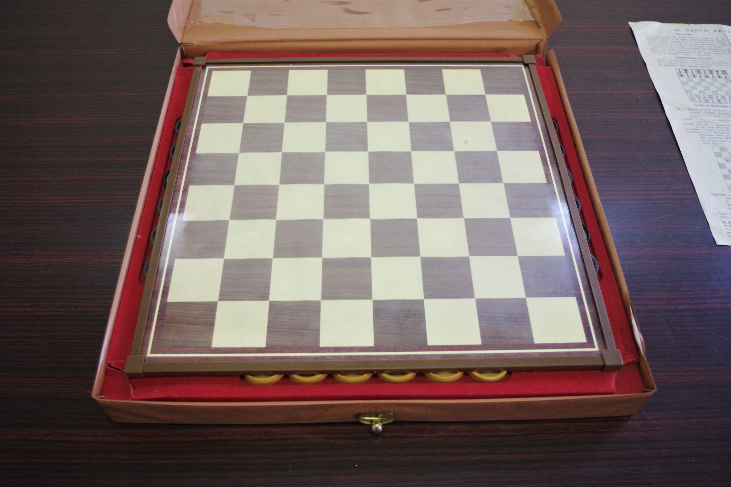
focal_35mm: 31
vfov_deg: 42.3
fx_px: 629
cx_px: 366
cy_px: 244
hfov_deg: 60.3
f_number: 4
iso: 800
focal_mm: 21.25
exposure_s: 1/60
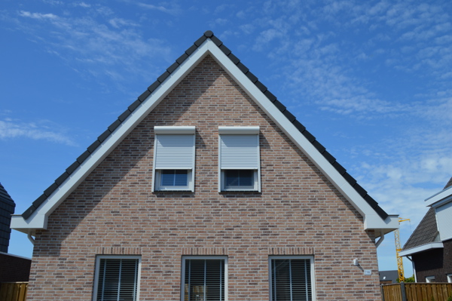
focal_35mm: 33
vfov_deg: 39.9
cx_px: 226
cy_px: 150
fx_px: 414
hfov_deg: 57.3
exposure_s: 1/320
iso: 100
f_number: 9
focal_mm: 22
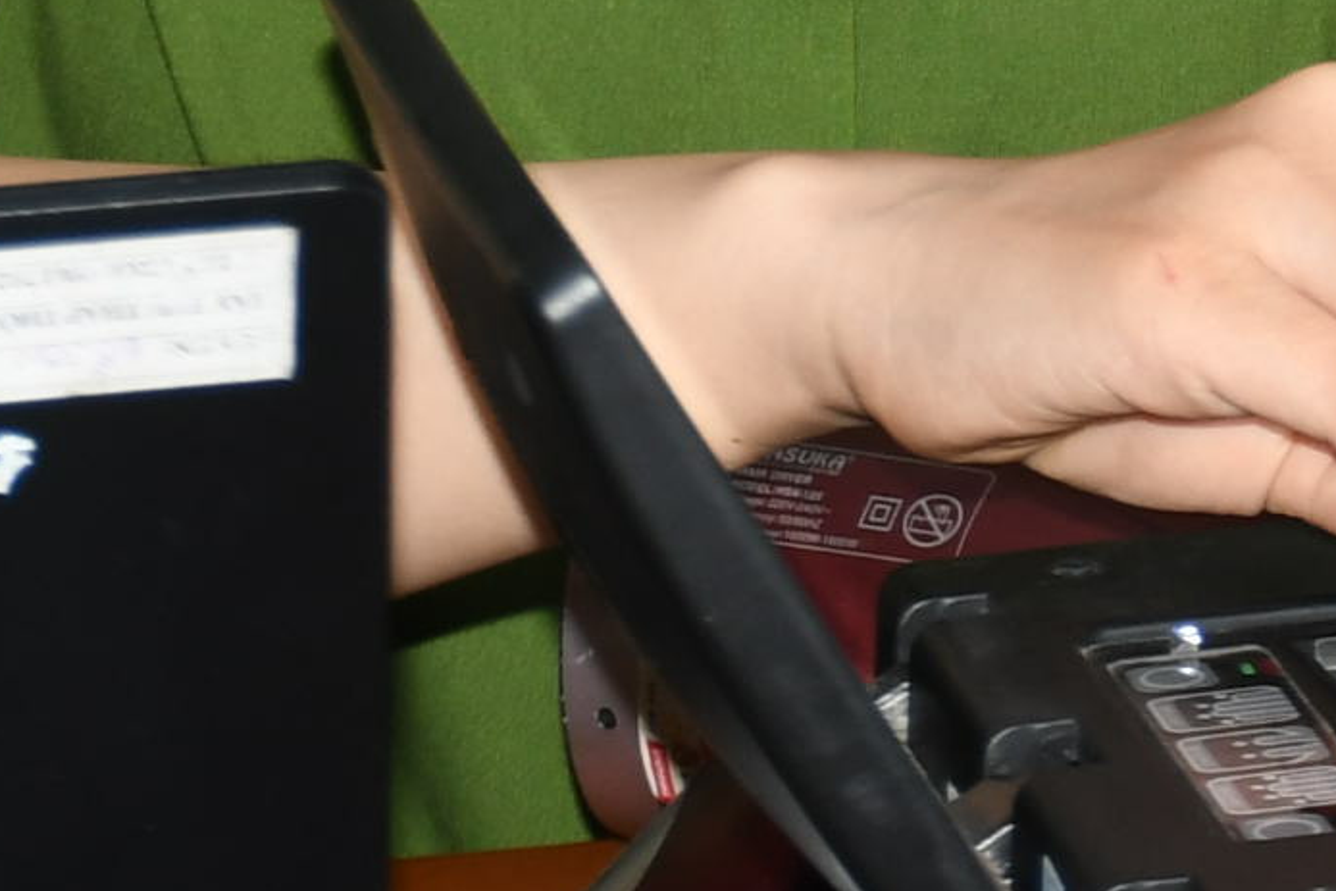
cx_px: 1837
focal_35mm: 343
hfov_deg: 6.0
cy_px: -1041
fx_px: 12731
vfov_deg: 4.0
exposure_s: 1/160
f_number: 4.2
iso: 320
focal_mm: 38
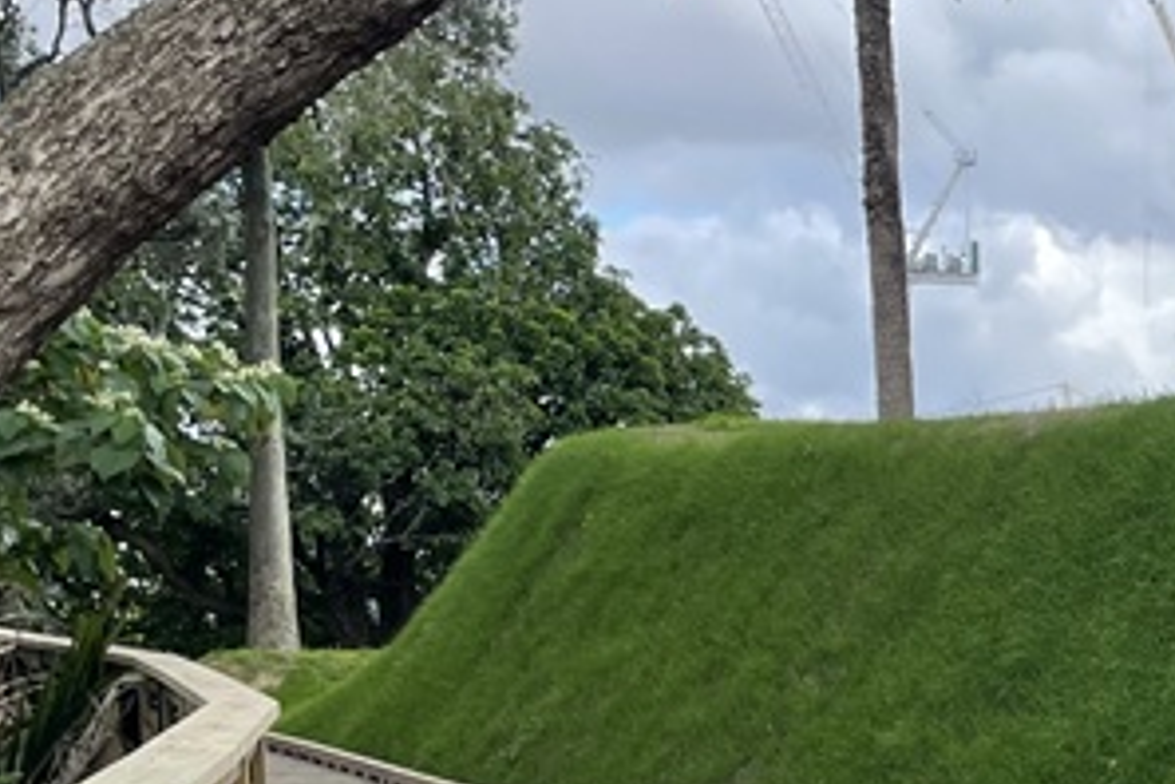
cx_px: 1452
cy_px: 879
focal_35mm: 80
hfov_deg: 23.0
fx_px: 2611
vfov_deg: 16.5
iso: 32
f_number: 1.6
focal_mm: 4.2
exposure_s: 1/868
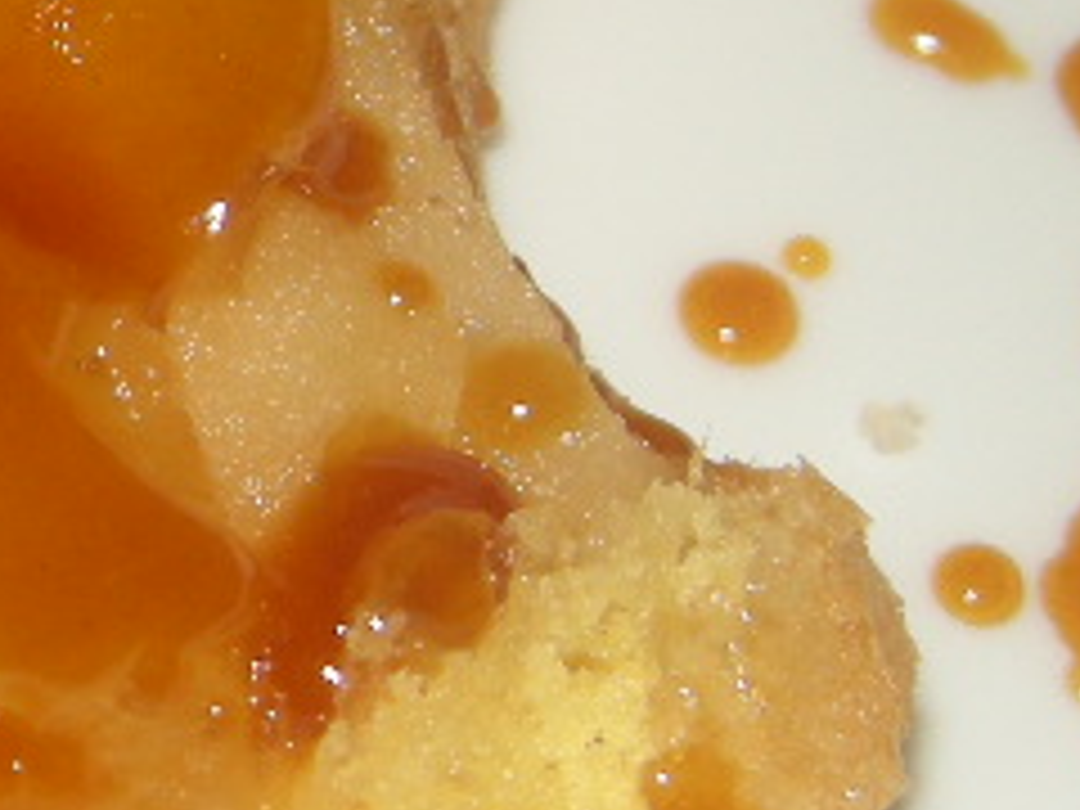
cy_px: 90
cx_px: -392
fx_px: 5834
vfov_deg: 7.9
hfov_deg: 10.3
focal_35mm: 187
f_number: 2.7
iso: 64
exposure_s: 1/60
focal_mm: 7.5
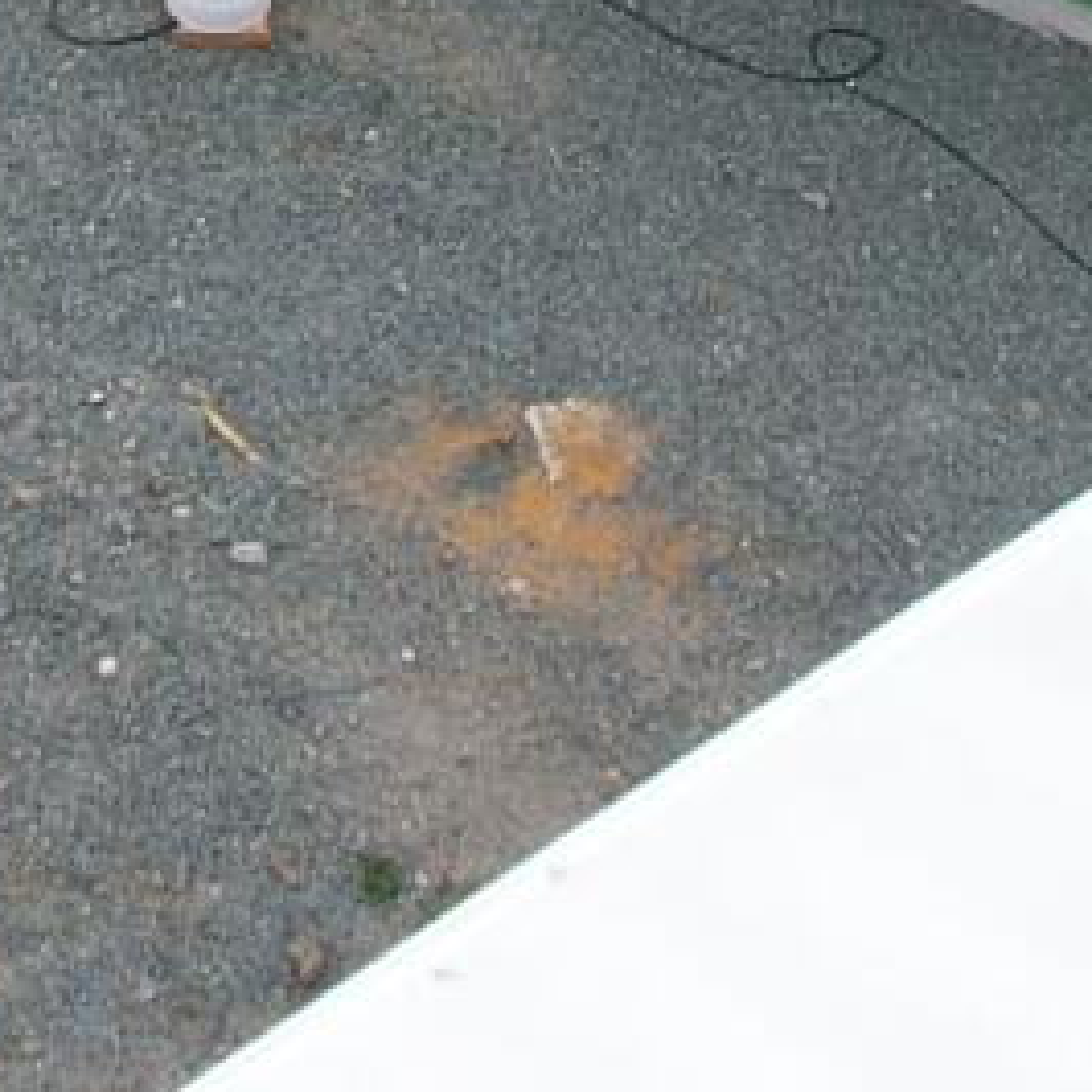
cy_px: -2020
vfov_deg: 7.4
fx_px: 7531
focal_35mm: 211
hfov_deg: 8.2
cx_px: -402
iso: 140
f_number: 2.8
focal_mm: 8.38
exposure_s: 1/2000
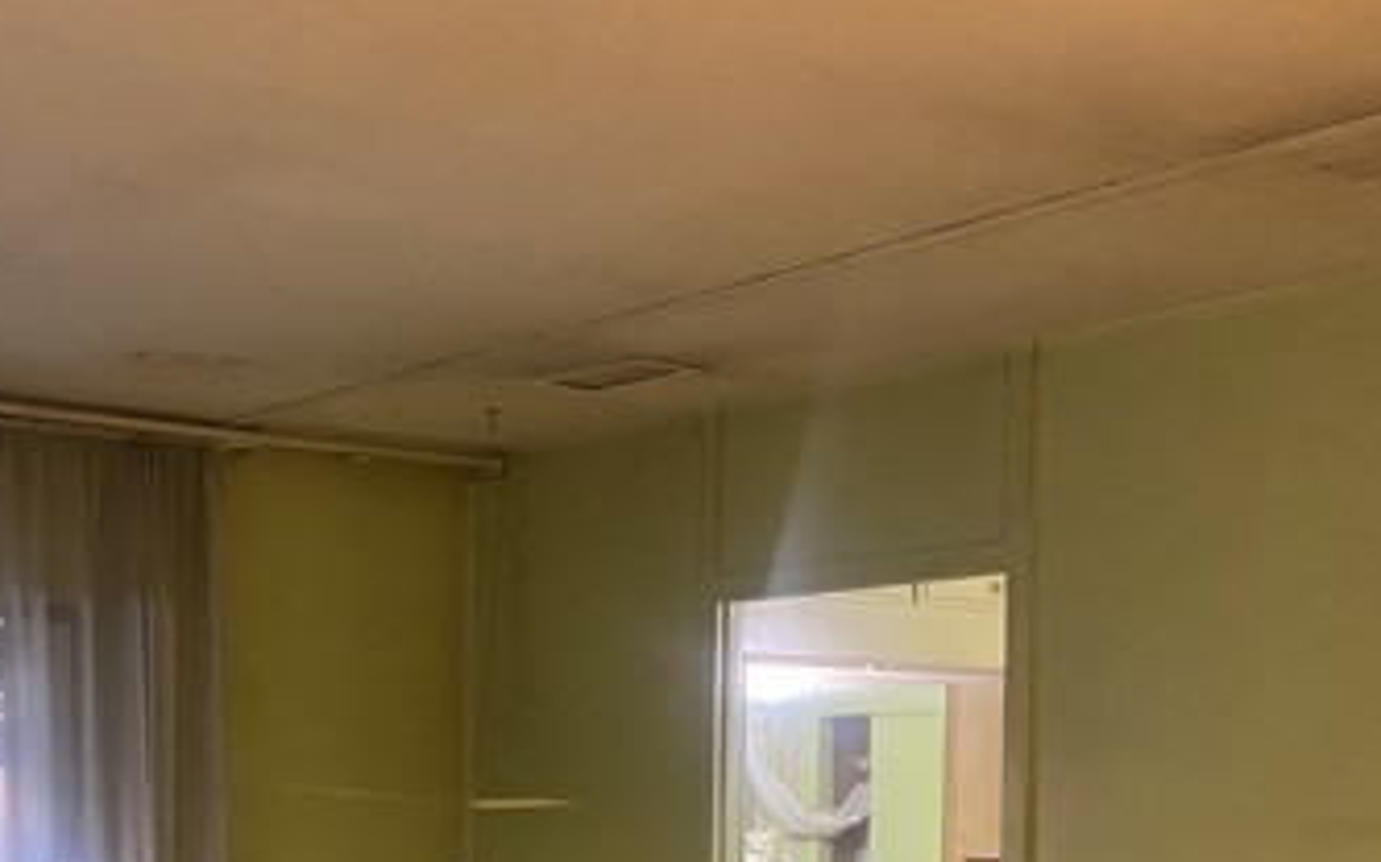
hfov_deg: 35.9
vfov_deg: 23.3
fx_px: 1994
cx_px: 137
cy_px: 883
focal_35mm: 53
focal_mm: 4.25
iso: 320
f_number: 1.8
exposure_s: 1/60
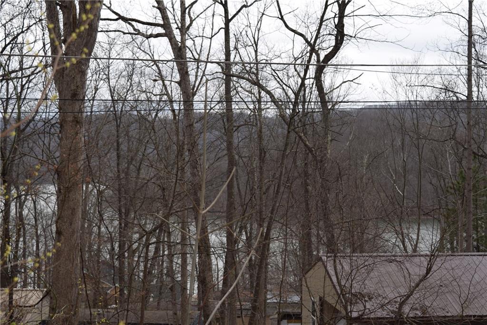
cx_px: 244
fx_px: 771
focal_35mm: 57
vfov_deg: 23.8
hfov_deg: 35.0
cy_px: 162
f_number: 7.1
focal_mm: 38
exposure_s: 1/200
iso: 100
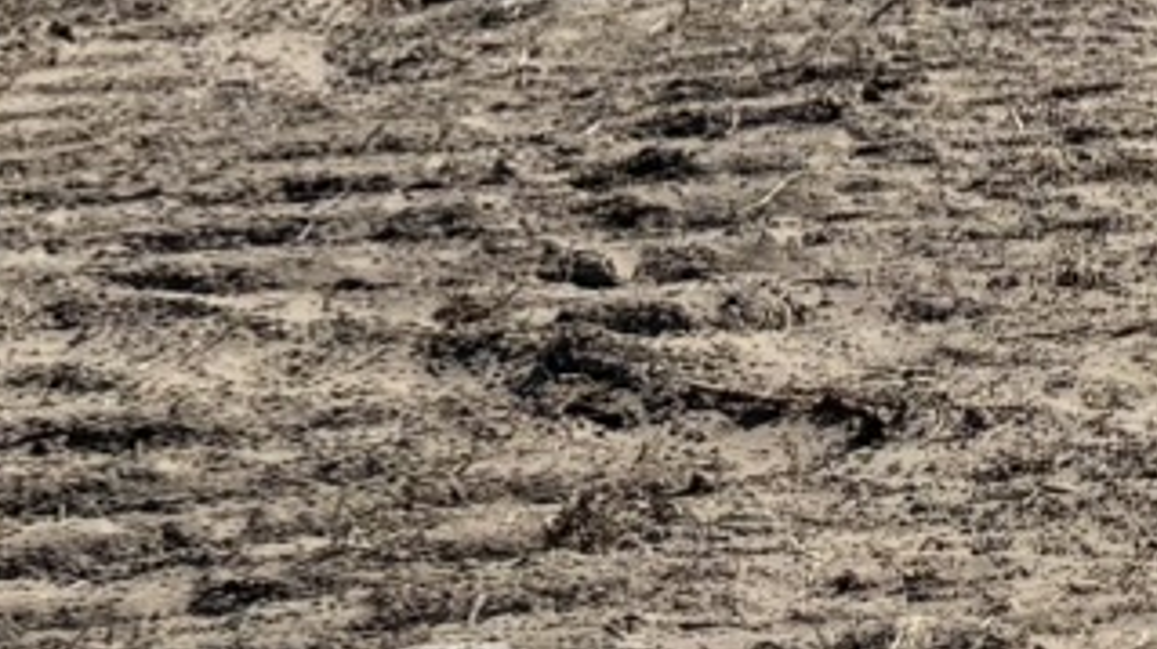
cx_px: 1150
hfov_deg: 11.7
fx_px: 5580
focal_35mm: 182
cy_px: -881
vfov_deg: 6.4
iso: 50
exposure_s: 1/7692
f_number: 1.6
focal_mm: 5.96
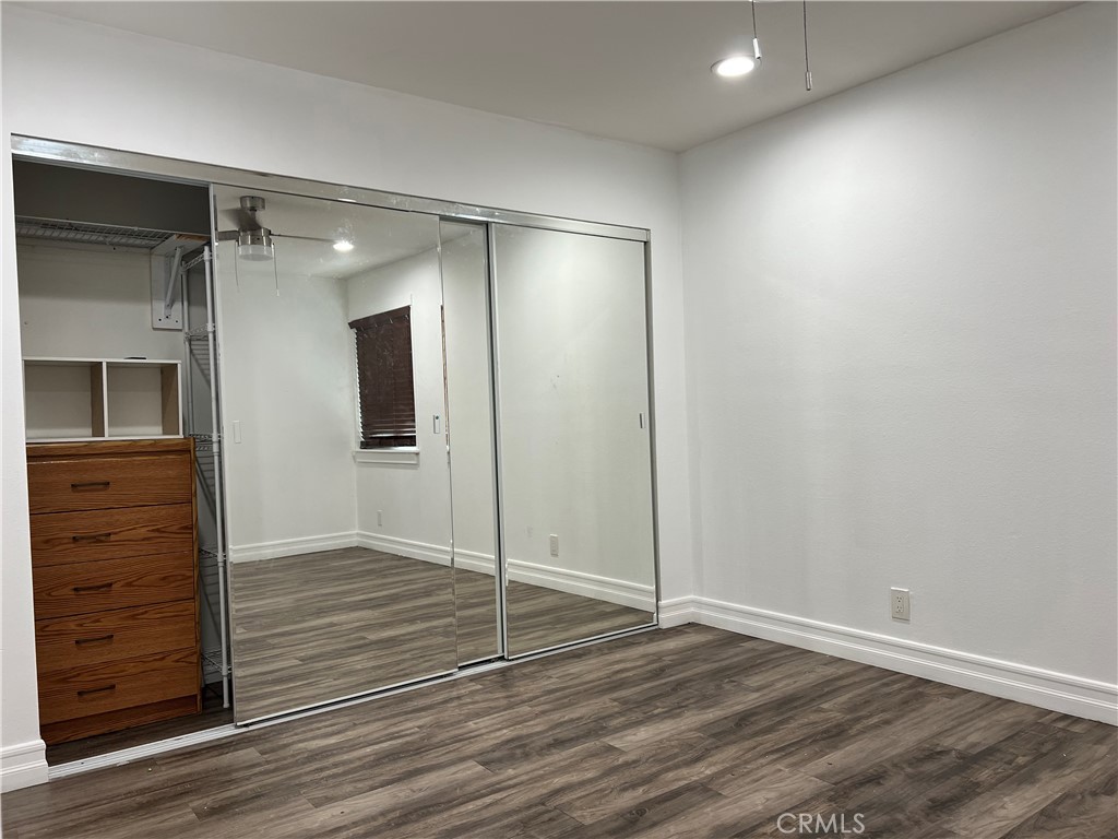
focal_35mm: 26
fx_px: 840
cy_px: 420
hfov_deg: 67.3
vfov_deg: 53.1
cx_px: 559
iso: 80
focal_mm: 5.7
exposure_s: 1/120
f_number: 1.5
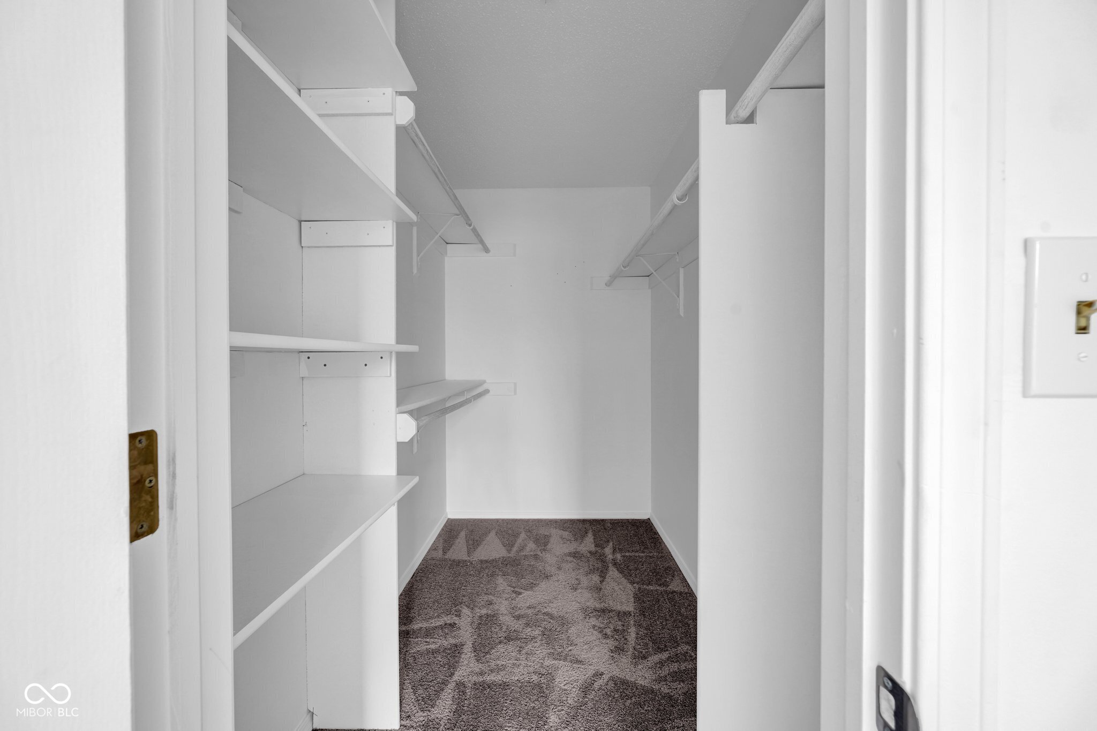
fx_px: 487
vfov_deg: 73.7
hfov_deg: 96.7
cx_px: 548
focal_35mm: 16
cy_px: 366
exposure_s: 2.5
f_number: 8
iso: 100
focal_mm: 16
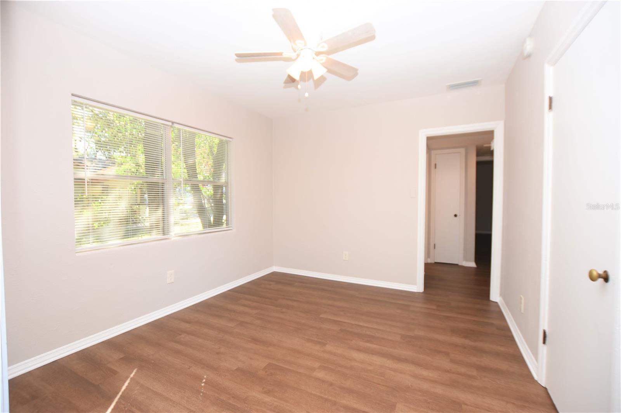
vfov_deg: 77.3
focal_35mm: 15
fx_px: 259
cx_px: 310
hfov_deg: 100.4
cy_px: 206
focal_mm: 10
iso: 100
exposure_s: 1/60
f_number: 4
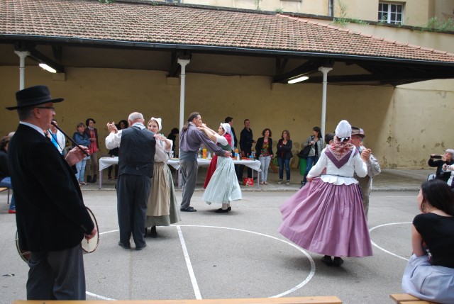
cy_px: 152
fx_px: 417
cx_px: 227
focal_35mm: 33
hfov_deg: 57.1
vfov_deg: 40.1
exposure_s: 1/30
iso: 200
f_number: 4
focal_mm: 22
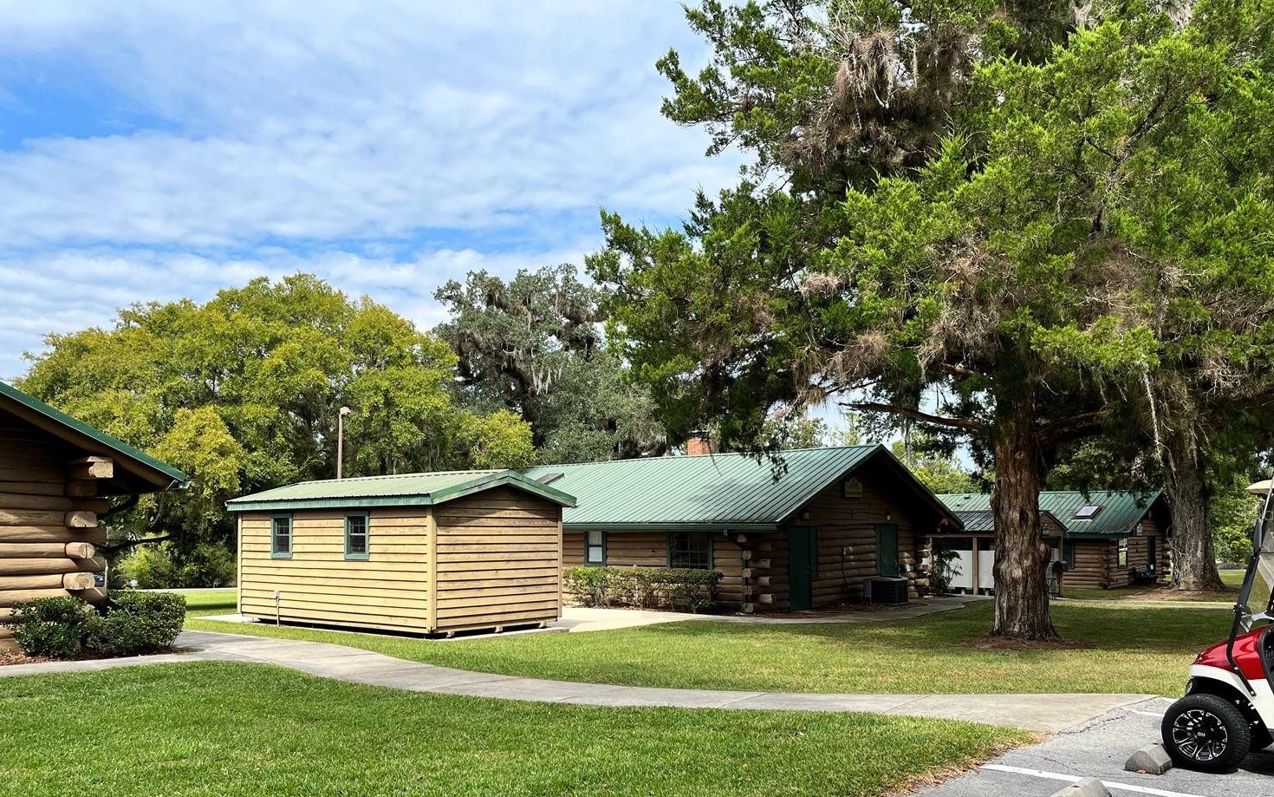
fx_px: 1042
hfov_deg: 62.9
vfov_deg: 41.4
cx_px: 622
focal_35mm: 30
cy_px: 513
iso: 50
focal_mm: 5.1
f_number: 1.6
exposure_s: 1/2632
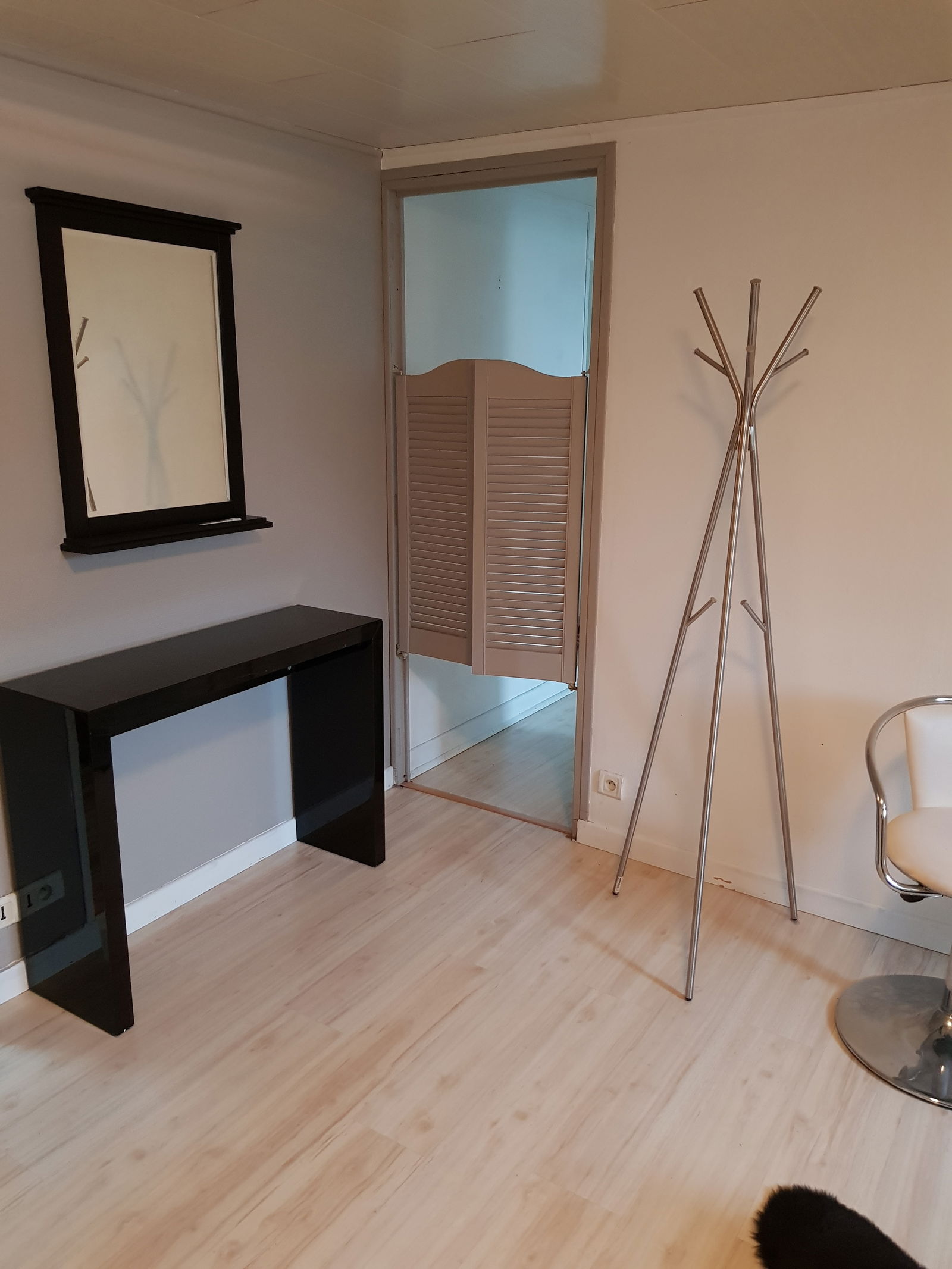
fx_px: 953
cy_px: 634
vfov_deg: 67.3
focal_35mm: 26
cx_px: 476
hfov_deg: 53.1
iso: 250
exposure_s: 1/10
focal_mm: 4.3
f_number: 1.7
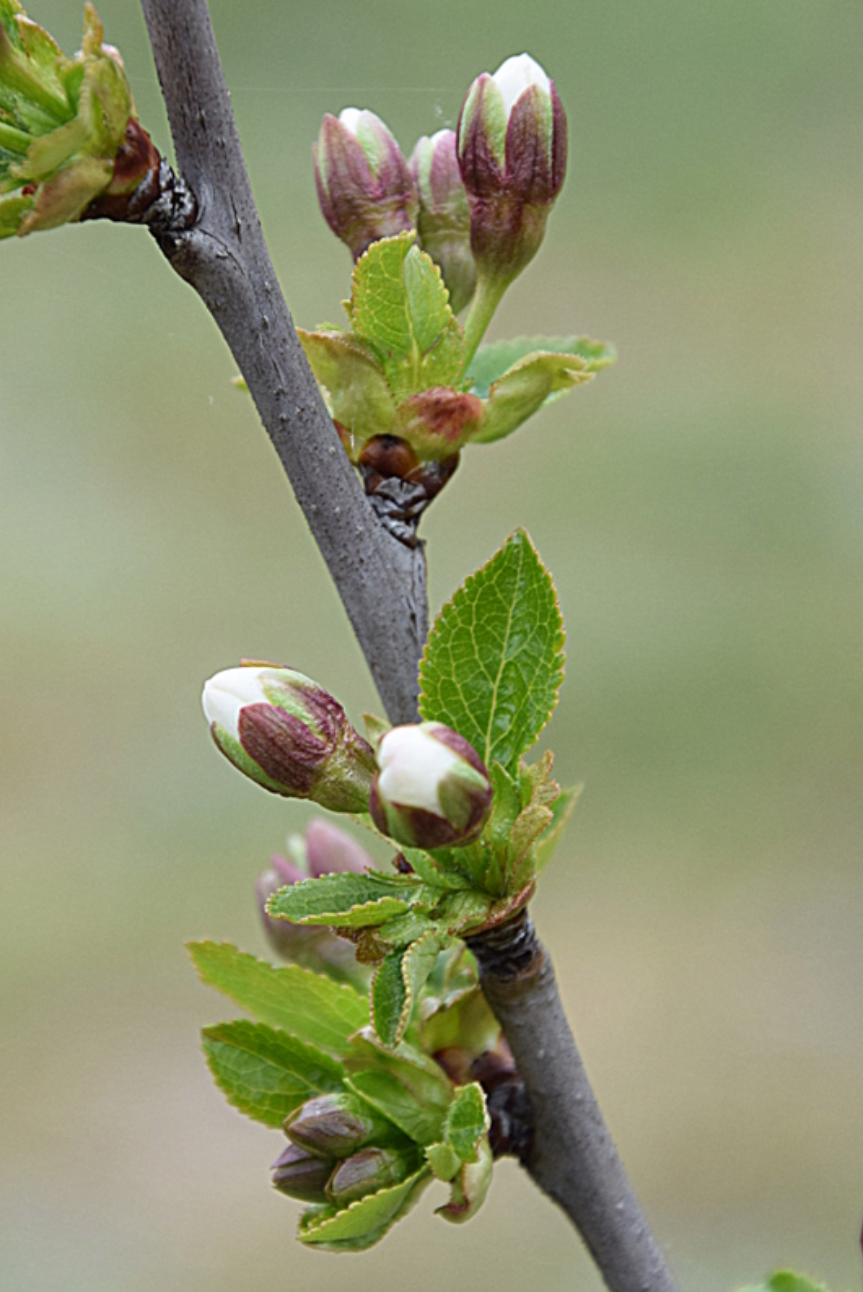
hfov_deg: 8.7
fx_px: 5694
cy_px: 648
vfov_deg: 13.0
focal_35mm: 159
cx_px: 432
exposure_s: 1/250
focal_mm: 105
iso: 280
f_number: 8
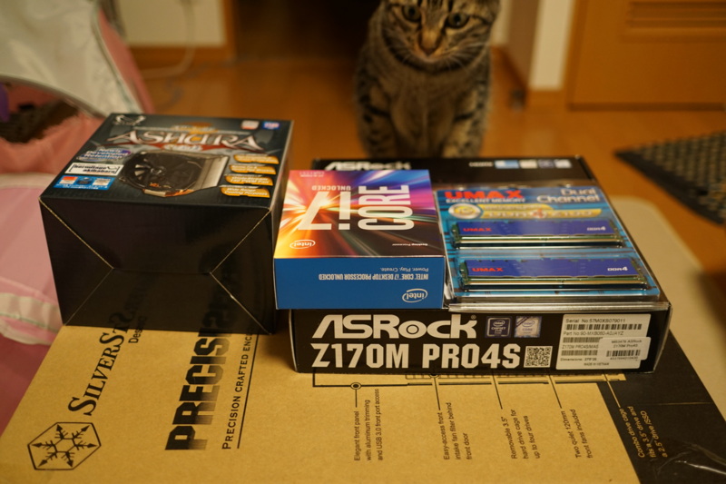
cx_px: 363
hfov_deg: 53.1
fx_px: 726
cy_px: 242
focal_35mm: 36
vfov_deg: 36.9
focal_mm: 24
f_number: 2
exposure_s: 1/60
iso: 640
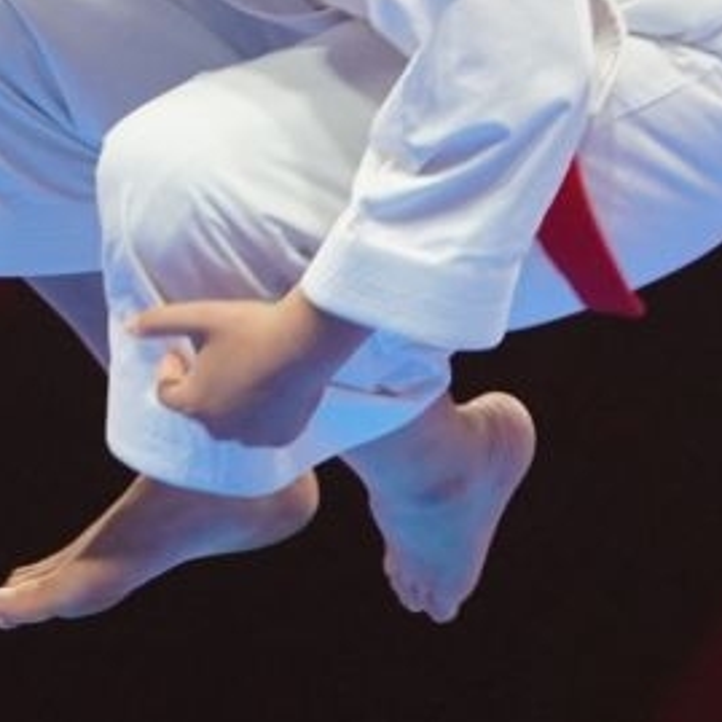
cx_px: 521
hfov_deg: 2.1
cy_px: 268
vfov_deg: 2.1
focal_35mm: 831
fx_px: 19609
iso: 2500
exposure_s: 1/500
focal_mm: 146
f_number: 4
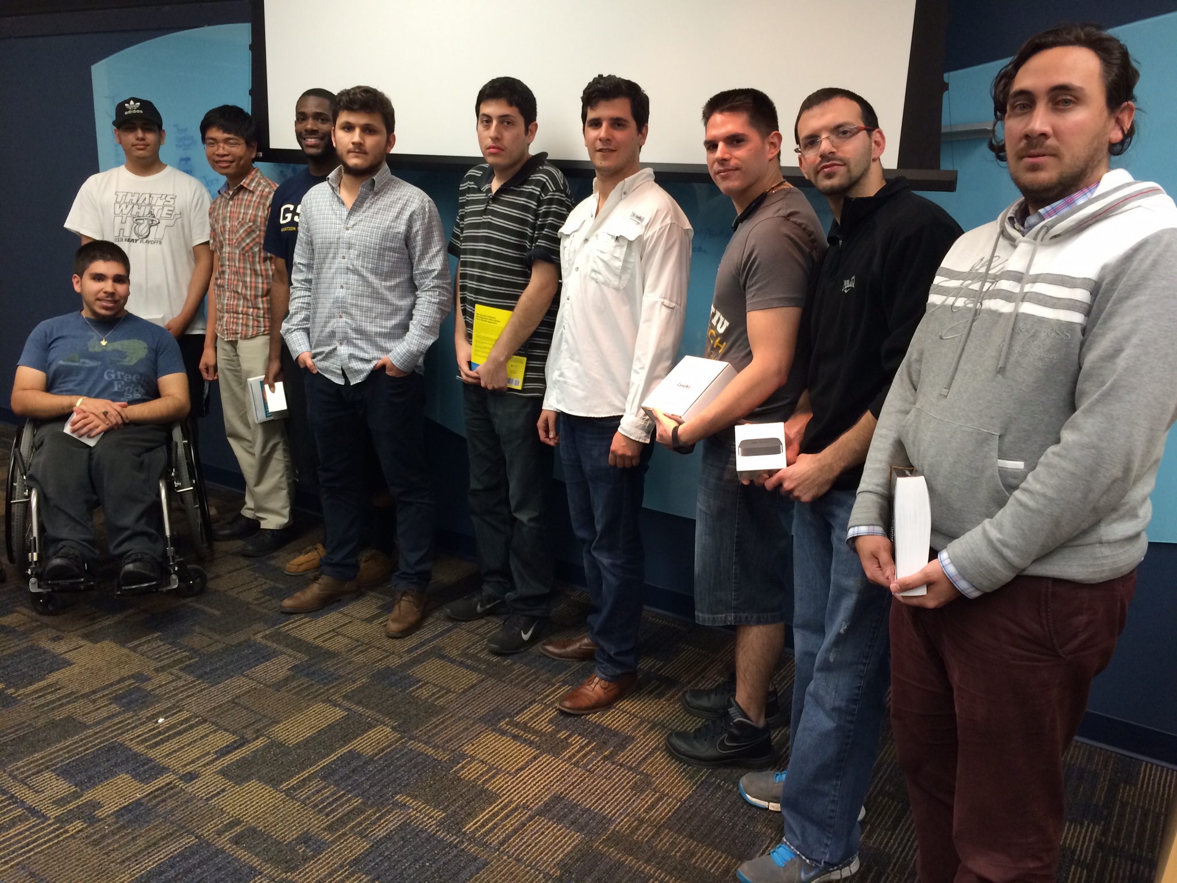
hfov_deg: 61.7
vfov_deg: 48.2
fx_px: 986
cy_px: 442
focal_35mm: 29
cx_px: 588
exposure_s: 1/30
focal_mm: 4.15
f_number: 2.2
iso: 125
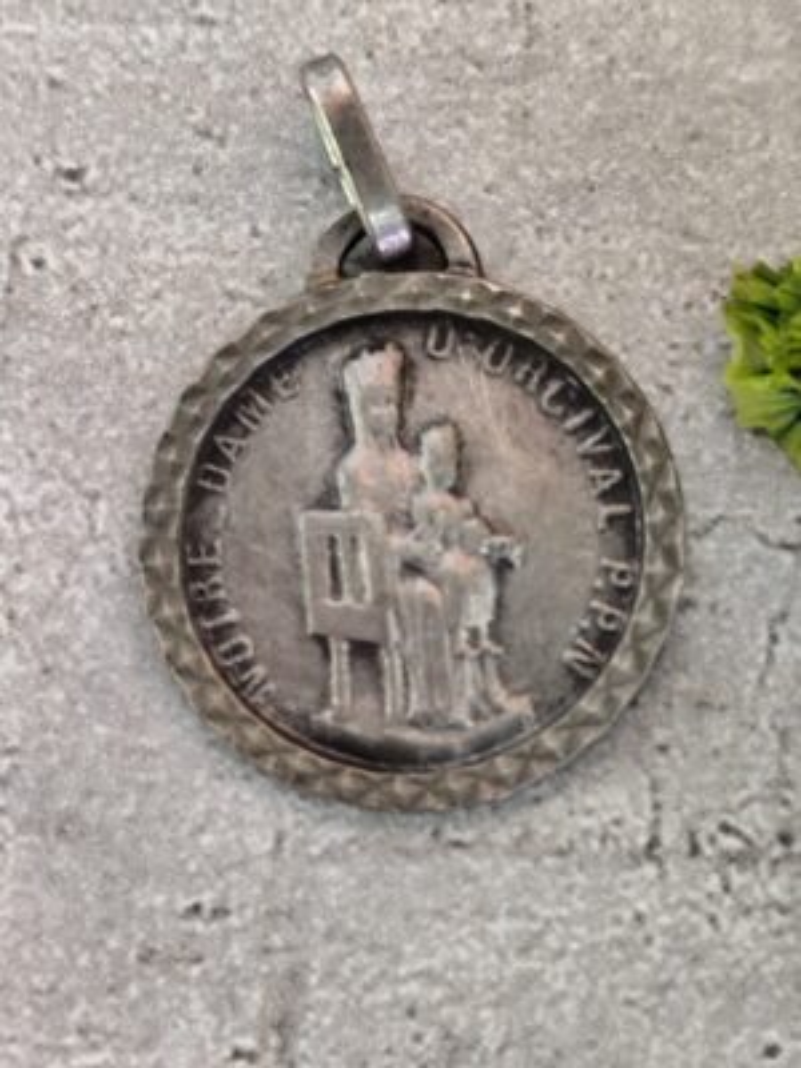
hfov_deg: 15.9
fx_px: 2869
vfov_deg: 21.1
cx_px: 400
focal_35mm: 93
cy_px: 534
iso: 320
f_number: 1.65
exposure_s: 1/25
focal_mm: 6.19
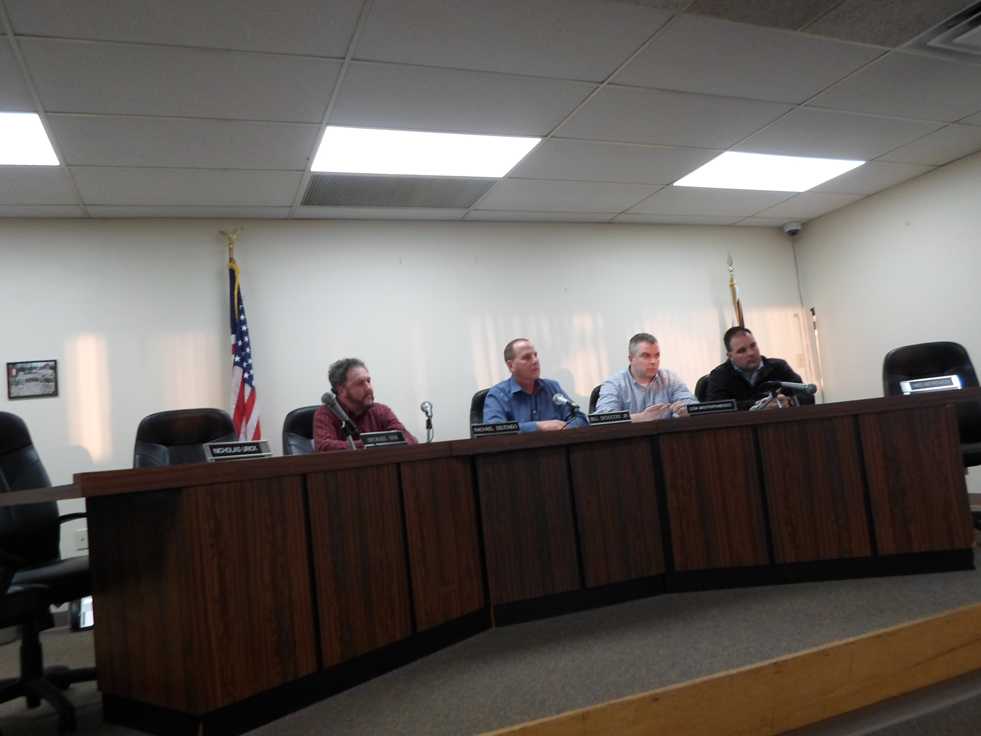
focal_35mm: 25
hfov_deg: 69.4
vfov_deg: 54.9
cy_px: 368
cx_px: 490
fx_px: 708
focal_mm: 4.5
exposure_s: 1/30
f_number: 2.5
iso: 120
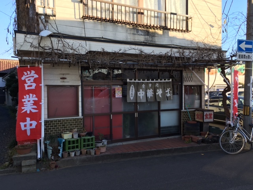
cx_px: 126
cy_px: 95
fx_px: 212
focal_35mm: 29
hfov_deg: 61.7
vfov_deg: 48.2
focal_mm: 4.15
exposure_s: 1/345
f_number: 2.2
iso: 25
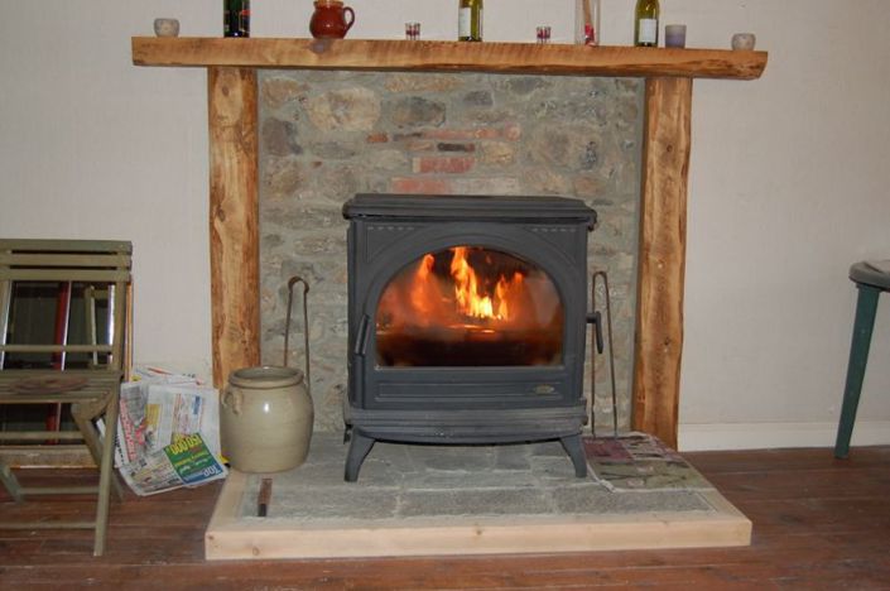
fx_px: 889
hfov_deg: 53.2
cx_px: 445
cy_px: 296
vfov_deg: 36.8
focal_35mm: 36
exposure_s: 1/60
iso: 400
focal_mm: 24
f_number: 4
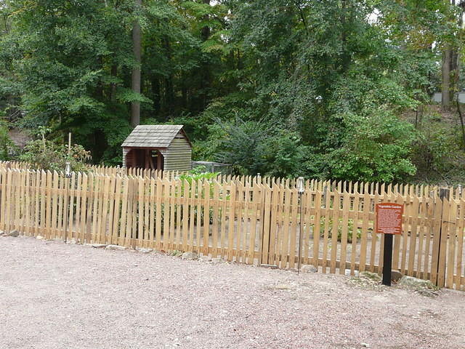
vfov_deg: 38.7
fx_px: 497
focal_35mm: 37
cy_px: 174
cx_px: 232
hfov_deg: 50.1
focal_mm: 4.8
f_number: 3.6
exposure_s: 1/100
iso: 100
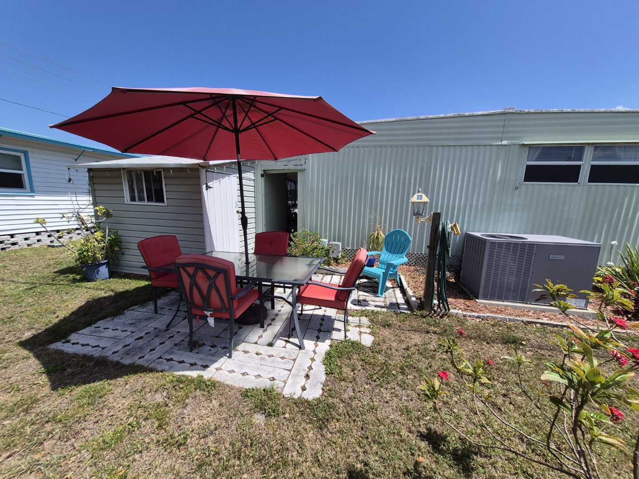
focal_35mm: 13
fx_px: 240
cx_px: 320
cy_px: 240
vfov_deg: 89.9
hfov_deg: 106.2
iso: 40
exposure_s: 1/1896
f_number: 2.2
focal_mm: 1.74
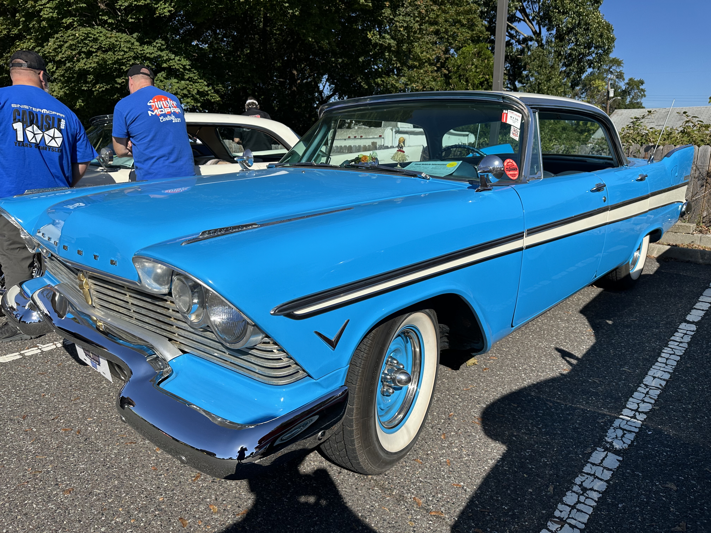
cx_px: 356
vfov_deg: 56.8
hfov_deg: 71.6
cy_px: 266
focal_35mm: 24
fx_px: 493
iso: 80
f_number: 1.78
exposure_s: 1/6211
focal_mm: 6.86
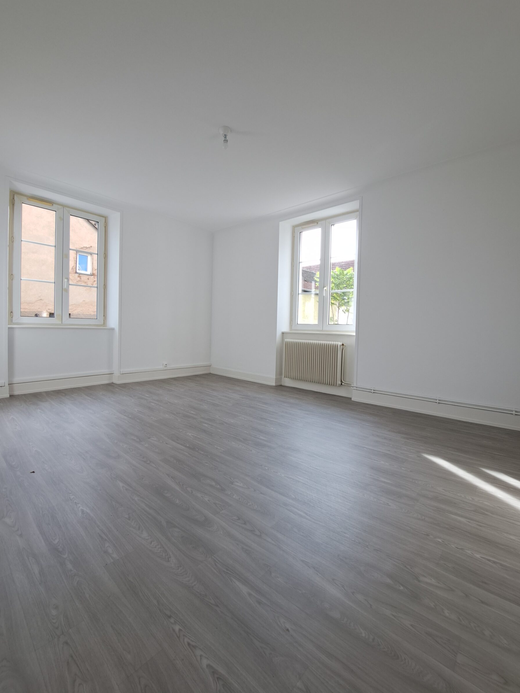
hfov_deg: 85.7
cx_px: 260
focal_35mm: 14
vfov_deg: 102.0
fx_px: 280
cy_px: 339
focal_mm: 1.74
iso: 50
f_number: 2.2
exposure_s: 1/100
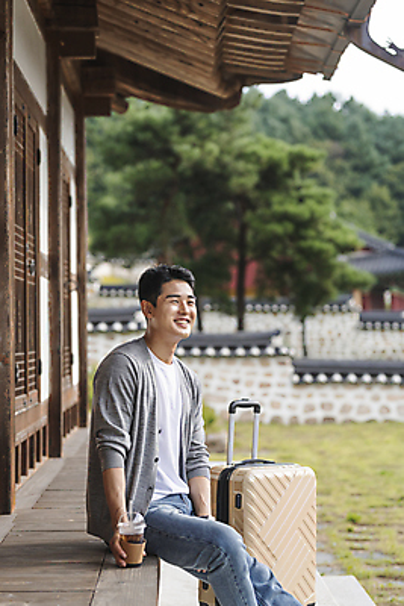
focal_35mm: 85
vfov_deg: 23.9
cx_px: 202
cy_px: 303
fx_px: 1429
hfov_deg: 16.1
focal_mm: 85
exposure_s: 1/500
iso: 125
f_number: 2.8
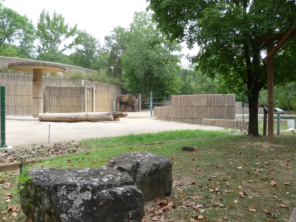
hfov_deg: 51.4
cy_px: 111
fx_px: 308
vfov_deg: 39.7
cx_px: 148
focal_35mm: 36
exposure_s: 1/500
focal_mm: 6
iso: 200
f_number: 3.7
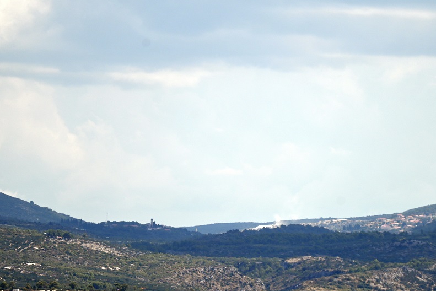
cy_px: 138
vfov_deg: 2.8
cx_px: 252
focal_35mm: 493
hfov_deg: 4.2
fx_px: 5973
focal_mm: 300
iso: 100
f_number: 5.6
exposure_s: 1/1000
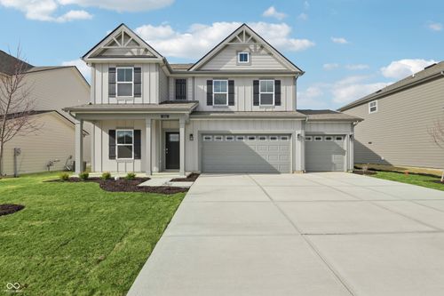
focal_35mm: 17
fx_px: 210
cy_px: 148
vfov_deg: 70.4
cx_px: 222
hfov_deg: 93.3
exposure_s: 1/320
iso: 100
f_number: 8
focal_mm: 17
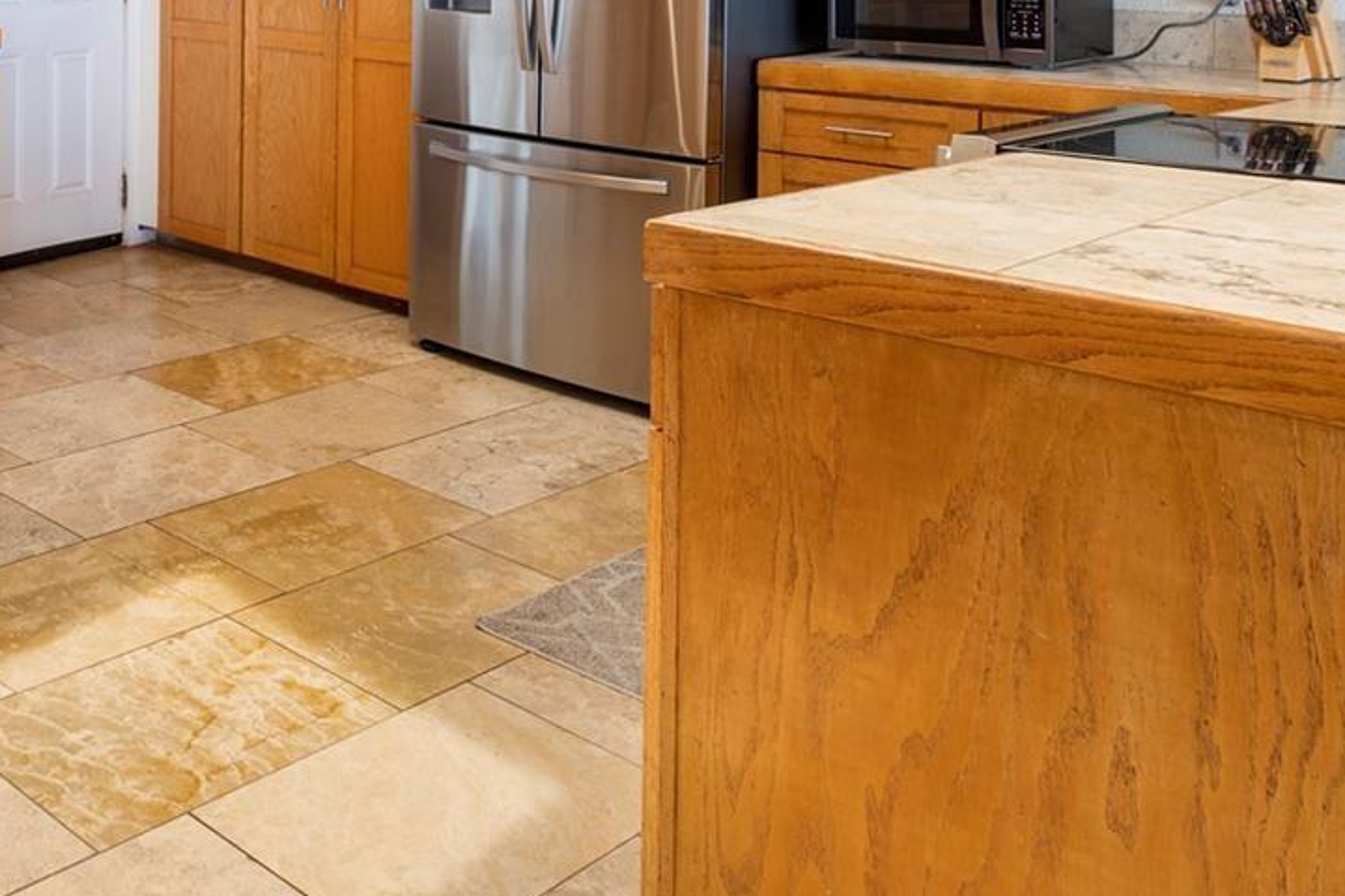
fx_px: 1494
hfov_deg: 43.6
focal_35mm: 40
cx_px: 101
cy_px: -9
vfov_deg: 30.9
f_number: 8
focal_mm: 12
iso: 100
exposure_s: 1/60
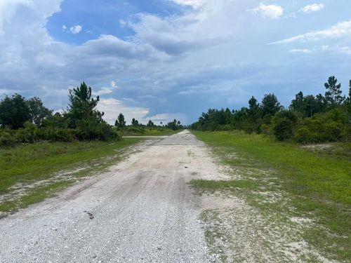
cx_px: 176
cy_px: 132
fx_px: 264
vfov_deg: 53.1
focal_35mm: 26
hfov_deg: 67.3
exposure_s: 1/3215
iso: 50
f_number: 1.6
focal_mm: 5.1
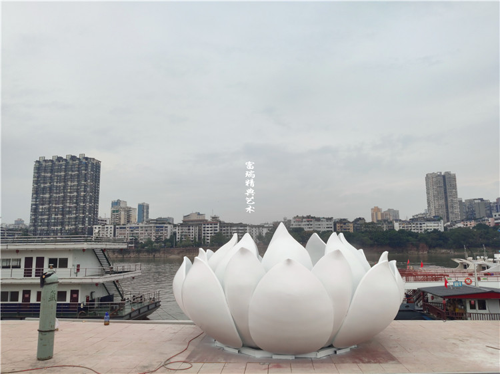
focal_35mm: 26
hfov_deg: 67.3
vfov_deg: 53.0
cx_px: 250
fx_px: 375
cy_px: 187
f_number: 1.75
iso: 112
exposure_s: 1/656
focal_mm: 4.75
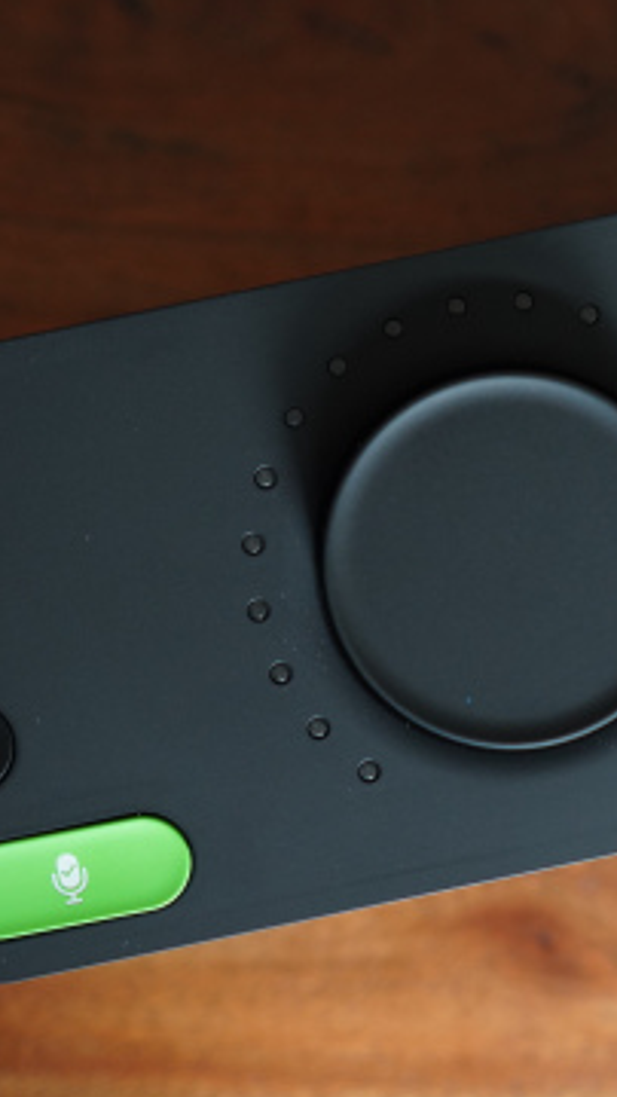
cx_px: 473
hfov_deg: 13.2
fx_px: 2646
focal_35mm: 91
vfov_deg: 23.4
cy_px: 553
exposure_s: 1/50
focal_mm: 35
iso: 640
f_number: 2.8
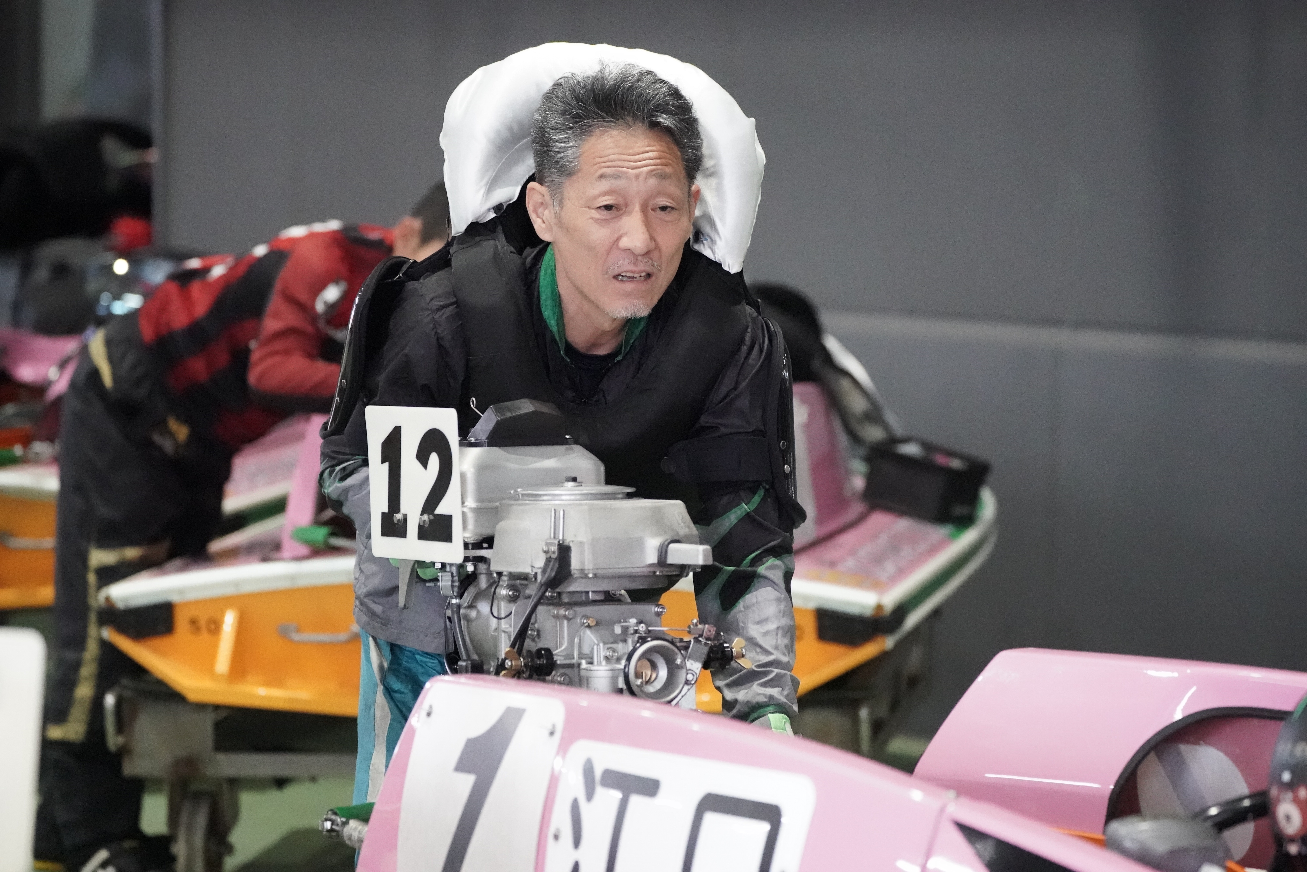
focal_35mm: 185
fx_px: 6716
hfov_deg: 11.1
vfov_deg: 7.4
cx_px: 654
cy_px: 436
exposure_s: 1/800
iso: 25600
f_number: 5.6
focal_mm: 185
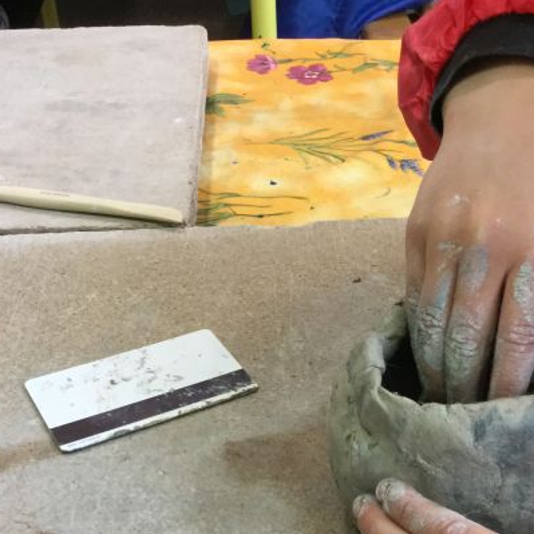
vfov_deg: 29.9
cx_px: 321
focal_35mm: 55
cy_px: 466
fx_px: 960
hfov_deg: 31.0
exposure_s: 1/33
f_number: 2.4
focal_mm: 3.3
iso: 100
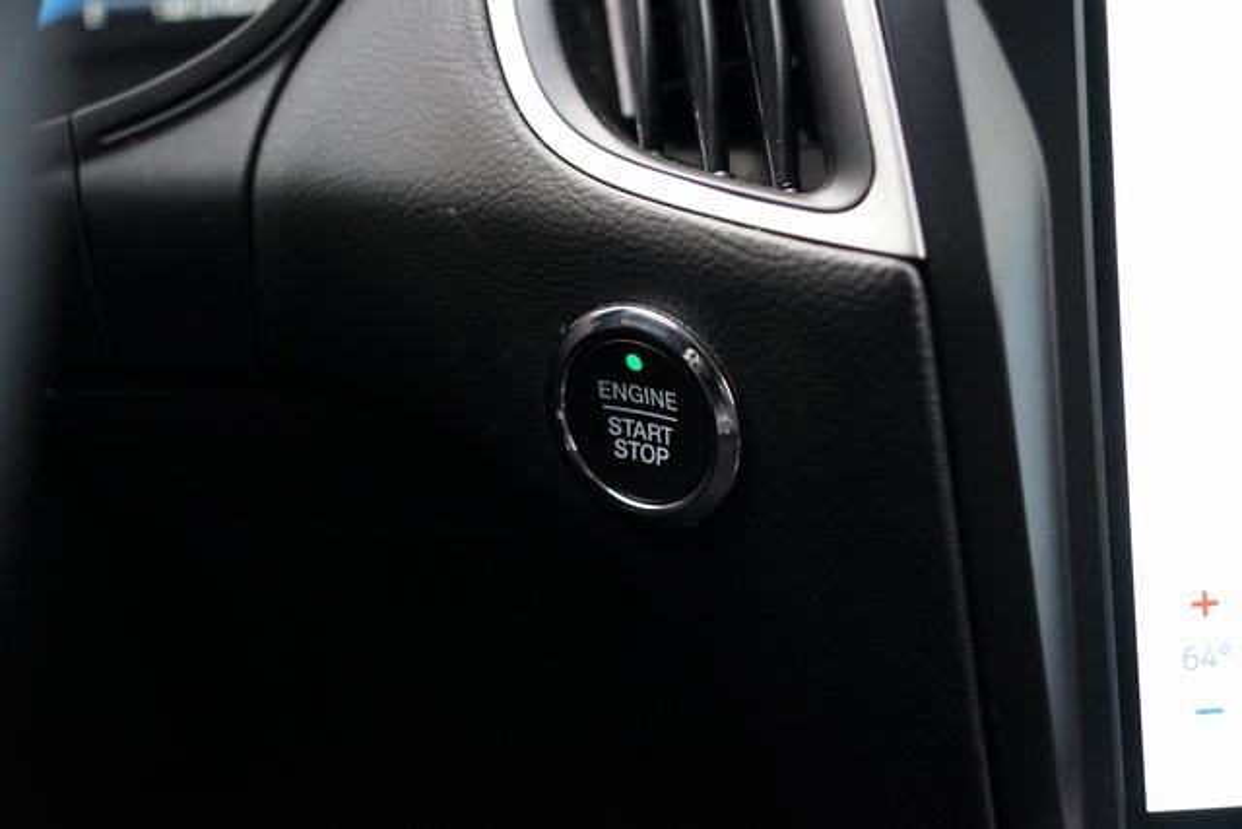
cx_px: 621
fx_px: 1346
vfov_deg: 34.2
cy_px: 414
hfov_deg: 49.5
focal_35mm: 39
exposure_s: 1/60
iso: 1250
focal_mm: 39
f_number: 4
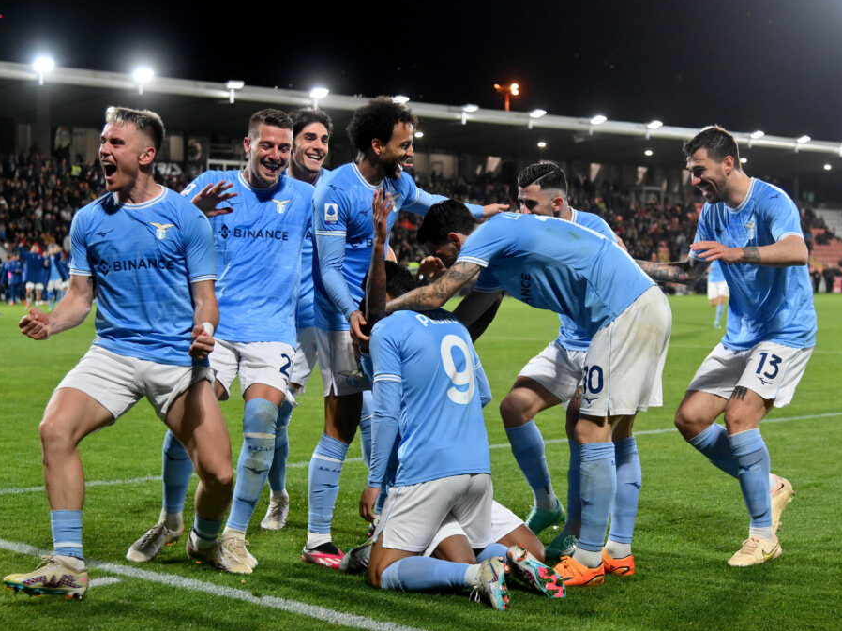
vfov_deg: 25.6
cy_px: 315
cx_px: 431
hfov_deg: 33.8
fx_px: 1386
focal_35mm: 57
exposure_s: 1/1000
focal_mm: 52
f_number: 4
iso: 2500
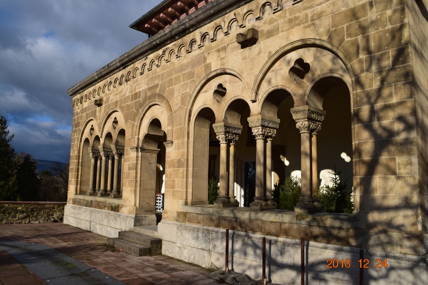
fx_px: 321
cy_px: 142
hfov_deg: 67.4
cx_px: 214
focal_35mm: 27
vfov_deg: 47.9
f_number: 11
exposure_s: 1/500
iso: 280
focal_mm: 18
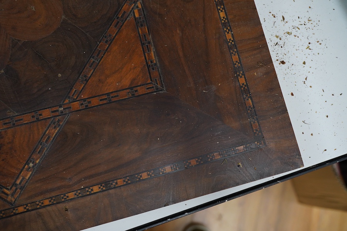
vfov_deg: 29.9
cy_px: 116
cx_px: 174
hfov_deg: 43.6
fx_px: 434
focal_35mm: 45
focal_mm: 30
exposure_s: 1/125
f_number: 8
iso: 1250
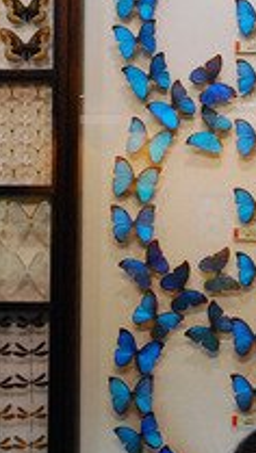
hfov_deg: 14.2
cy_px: 220
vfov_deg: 25.3
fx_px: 1011
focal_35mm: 84
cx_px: 258
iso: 1600
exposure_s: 1/125
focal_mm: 20
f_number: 3.5
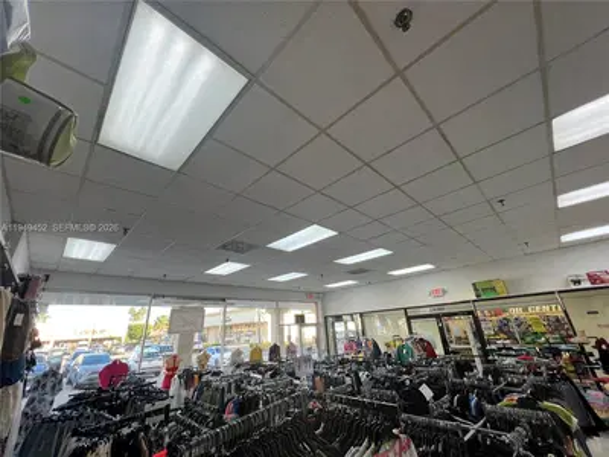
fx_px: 229
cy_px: 228
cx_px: 304
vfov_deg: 89.9
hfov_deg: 106.2
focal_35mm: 13
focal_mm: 1.57
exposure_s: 1/120
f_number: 1.8
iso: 80
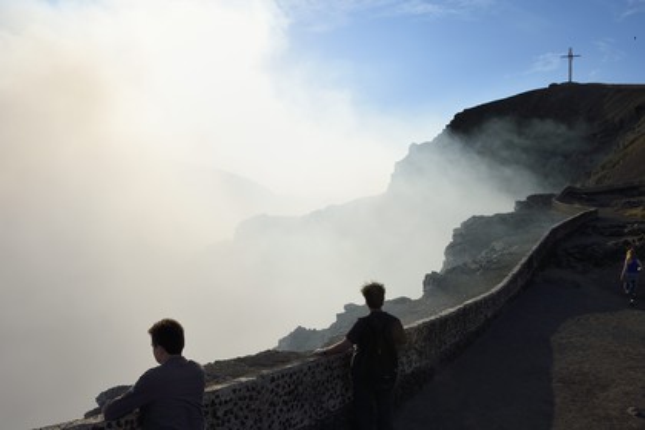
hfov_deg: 73.7
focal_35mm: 24
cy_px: 215
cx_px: 322
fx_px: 430
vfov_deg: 53.1
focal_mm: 24
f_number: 20
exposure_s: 1/200
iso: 200
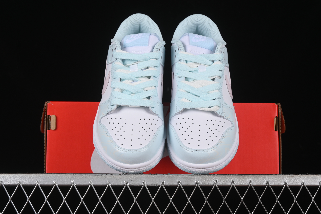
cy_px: 107
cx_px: 160
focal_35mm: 75
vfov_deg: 18.2
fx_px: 669
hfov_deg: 27.0
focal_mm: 50
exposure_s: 1/80
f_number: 8
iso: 160
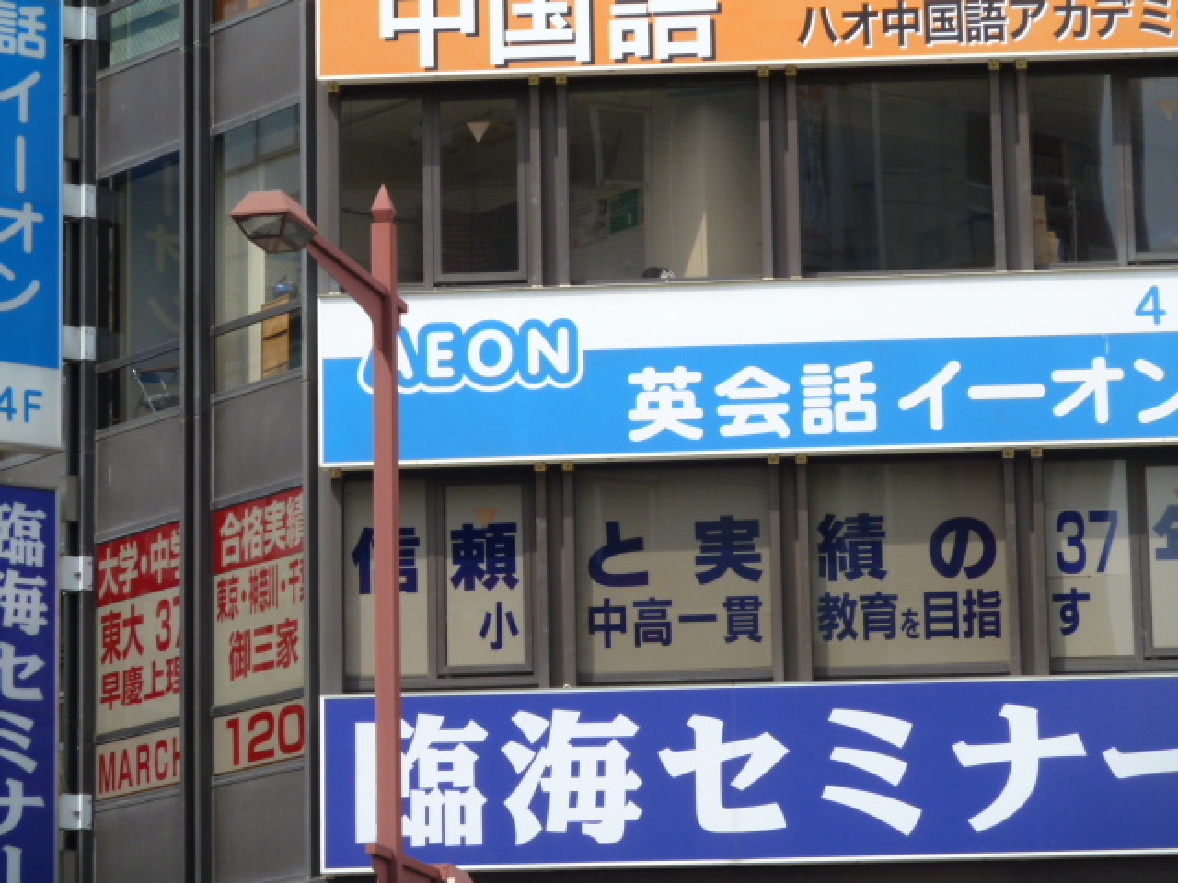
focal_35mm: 158
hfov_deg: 12.5
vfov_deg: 9.4
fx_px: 5377
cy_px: 442
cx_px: 589
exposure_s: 1/500
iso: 160
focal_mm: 25.9
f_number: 4.5
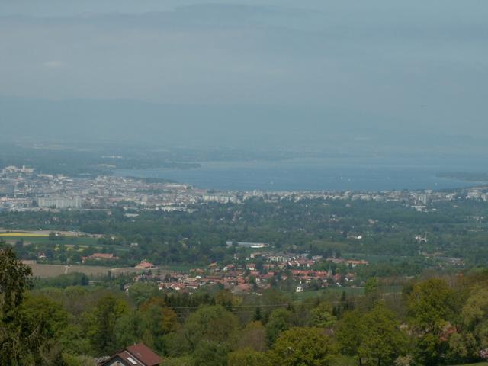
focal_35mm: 134
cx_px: 244
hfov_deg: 14.7
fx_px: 1889
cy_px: 183
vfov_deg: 11.1
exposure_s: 1/250
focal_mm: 21.97
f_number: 8
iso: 50
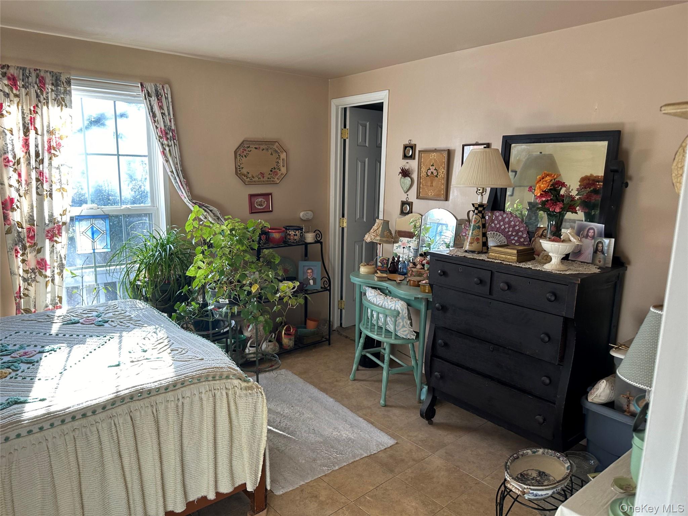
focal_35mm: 24
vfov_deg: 56.8
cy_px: 258
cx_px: 344
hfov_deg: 71.6
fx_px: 477
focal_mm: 6.86
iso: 125
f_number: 1.78
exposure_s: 1/60
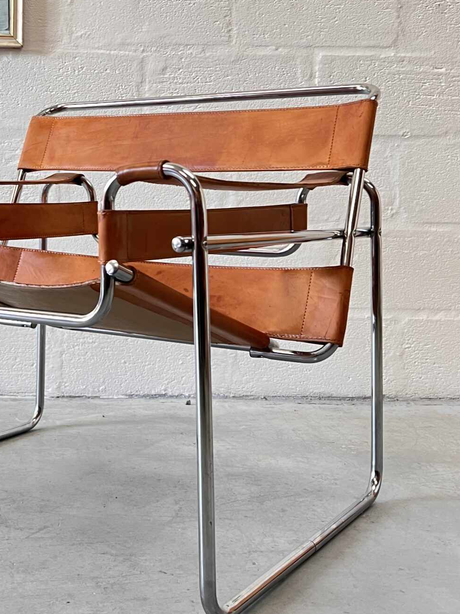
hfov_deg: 27.8
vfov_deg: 36.9
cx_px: 77
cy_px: 184
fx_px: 903
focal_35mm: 51
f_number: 1.5
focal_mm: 5.7
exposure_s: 1/87
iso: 125
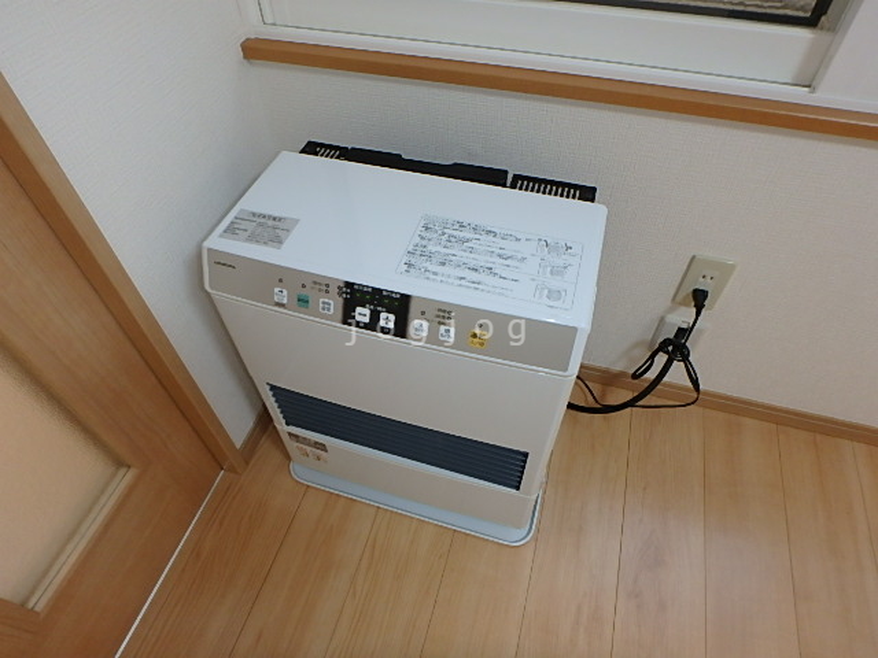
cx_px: 439
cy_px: 329
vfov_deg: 63.4
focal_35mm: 21
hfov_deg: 79.0
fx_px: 533
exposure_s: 1/40
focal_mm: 3.7
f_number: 3.5
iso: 200
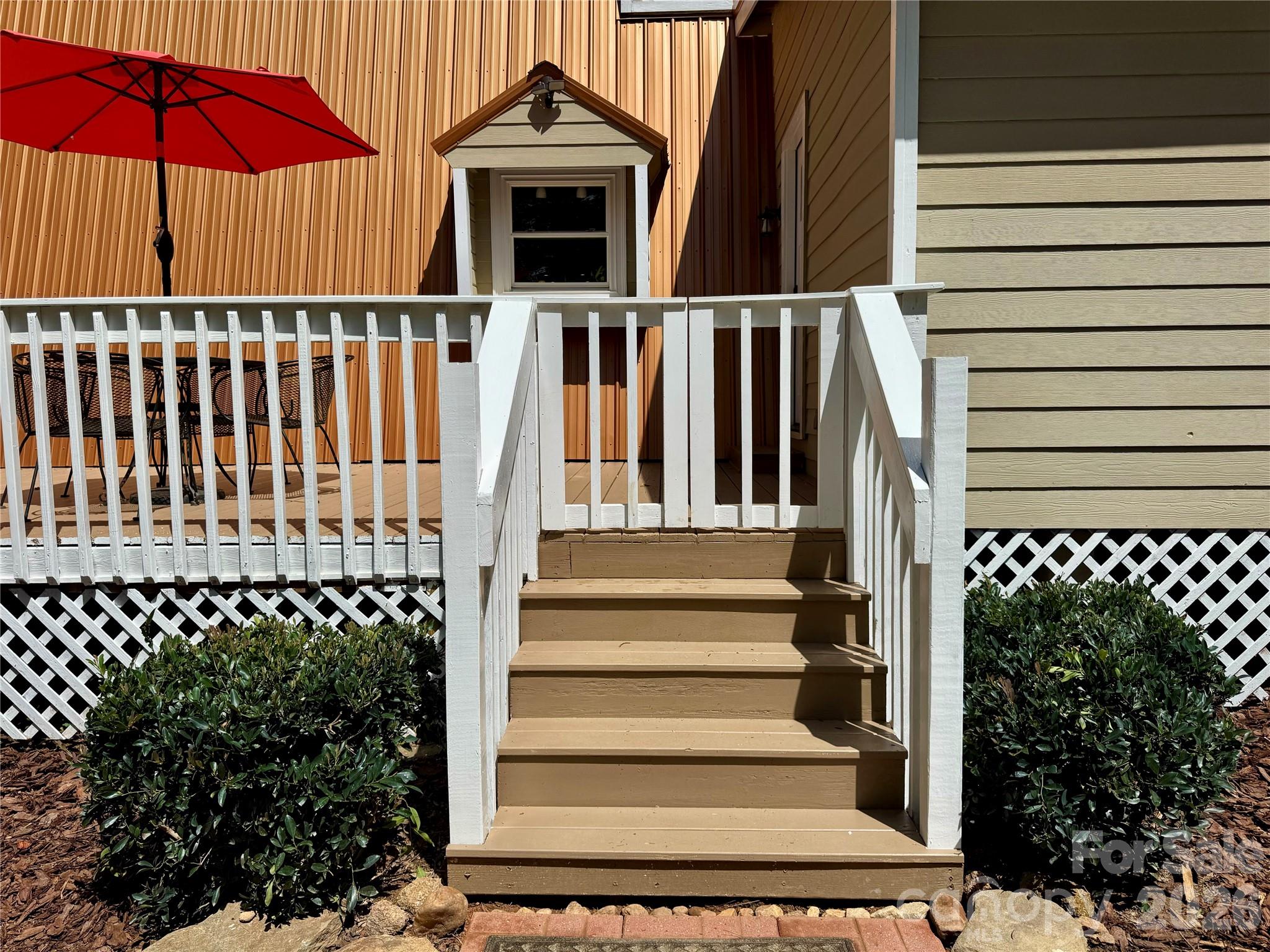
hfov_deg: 71.6
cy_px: 476
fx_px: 881
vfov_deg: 56.8
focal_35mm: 24
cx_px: 635
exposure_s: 1/10417
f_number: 1.78
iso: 80
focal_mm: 6.76
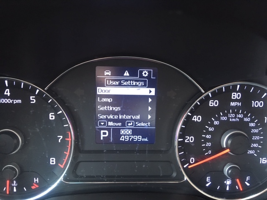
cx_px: 134
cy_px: 100
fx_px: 224
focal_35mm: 29
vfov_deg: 48.2
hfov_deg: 61.7
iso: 200
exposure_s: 1/24
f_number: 2.2
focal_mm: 4.15
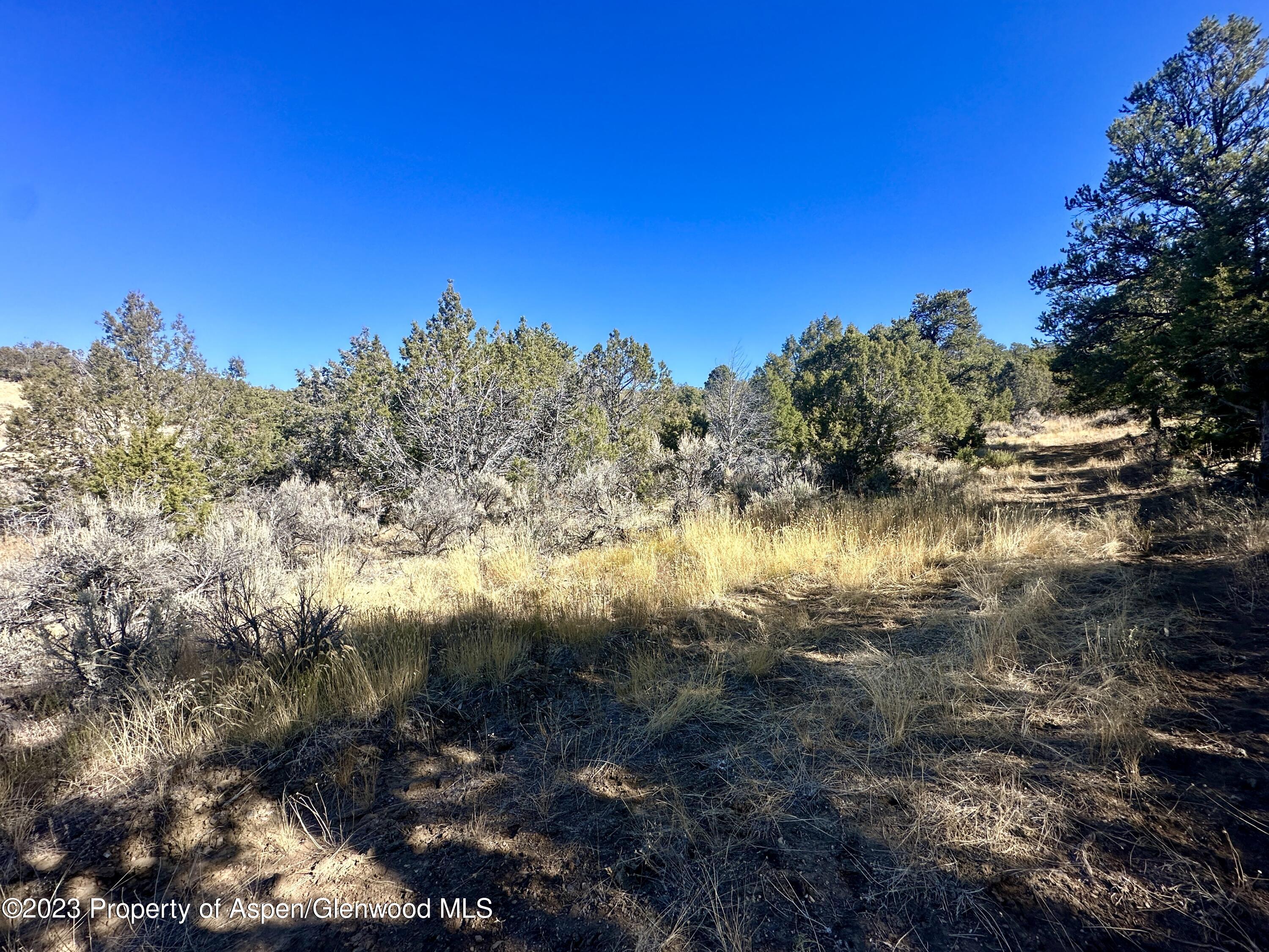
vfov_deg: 85.7
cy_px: 476
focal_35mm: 14
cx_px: 634
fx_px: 513
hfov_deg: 102.1
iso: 40
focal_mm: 2.22
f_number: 2.2
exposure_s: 1/1233
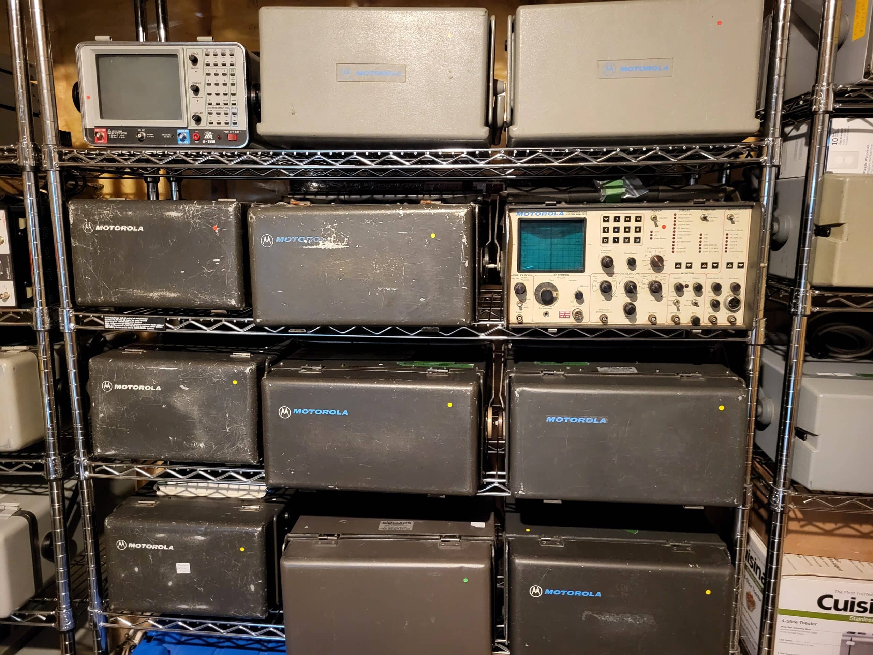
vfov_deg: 53.1
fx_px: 656
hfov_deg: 67.3
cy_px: 328
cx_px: 436
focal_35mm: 26
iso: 800
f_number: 1.8
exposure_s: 1/24
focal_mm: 5.4
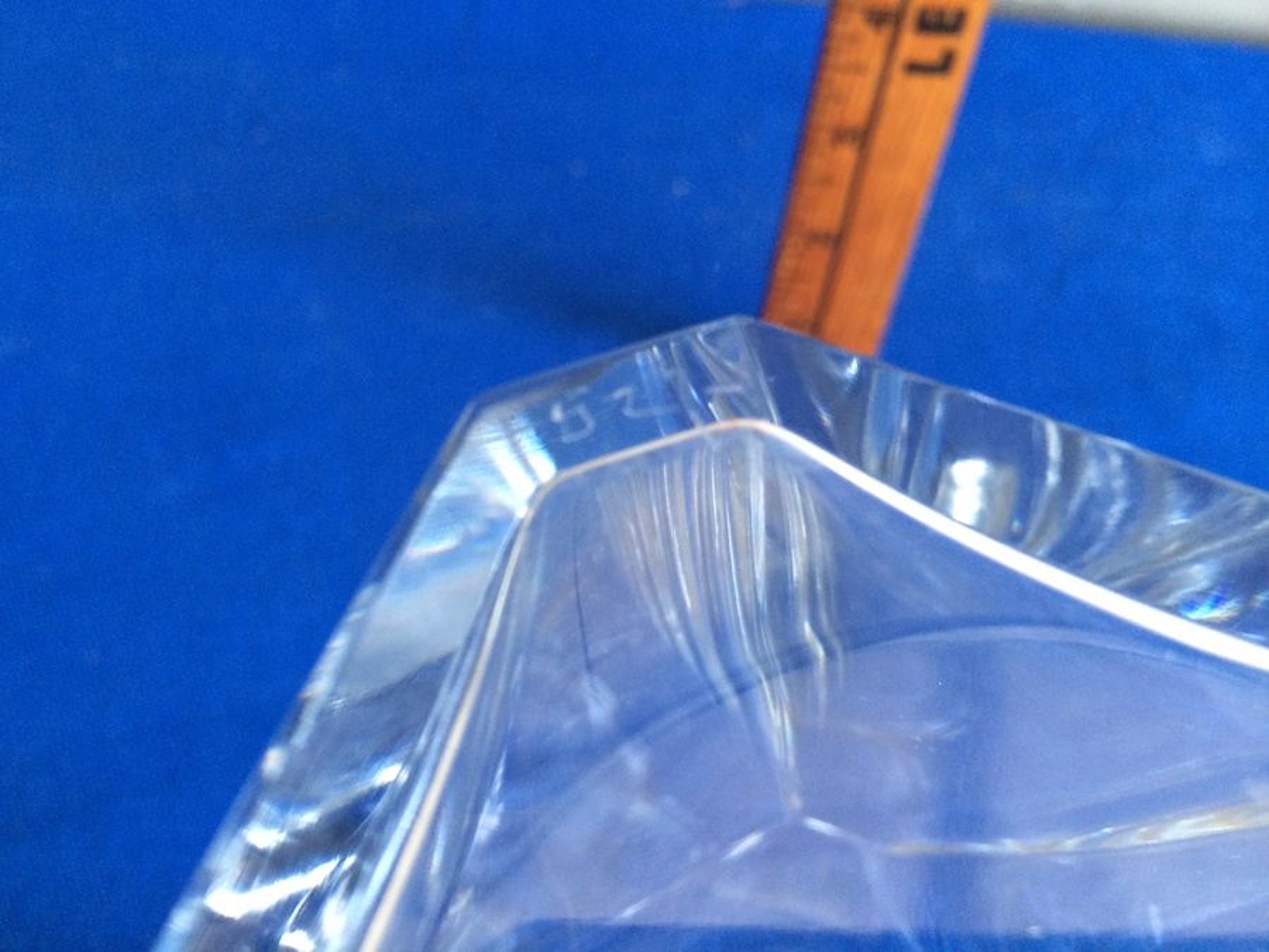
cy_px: 476
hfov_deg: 60.0
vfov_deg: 46.8
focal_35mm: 30
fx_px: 1100
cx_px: 634
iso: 125
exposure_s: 1/30
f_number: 2.2
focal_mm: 4.12
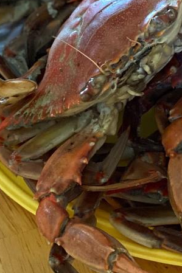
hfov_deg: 7.3
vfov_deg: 11.1
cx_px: 284
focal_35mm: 185
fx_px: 1404
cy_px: 49
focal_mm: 6
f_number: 2
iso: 400
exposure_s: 1/30
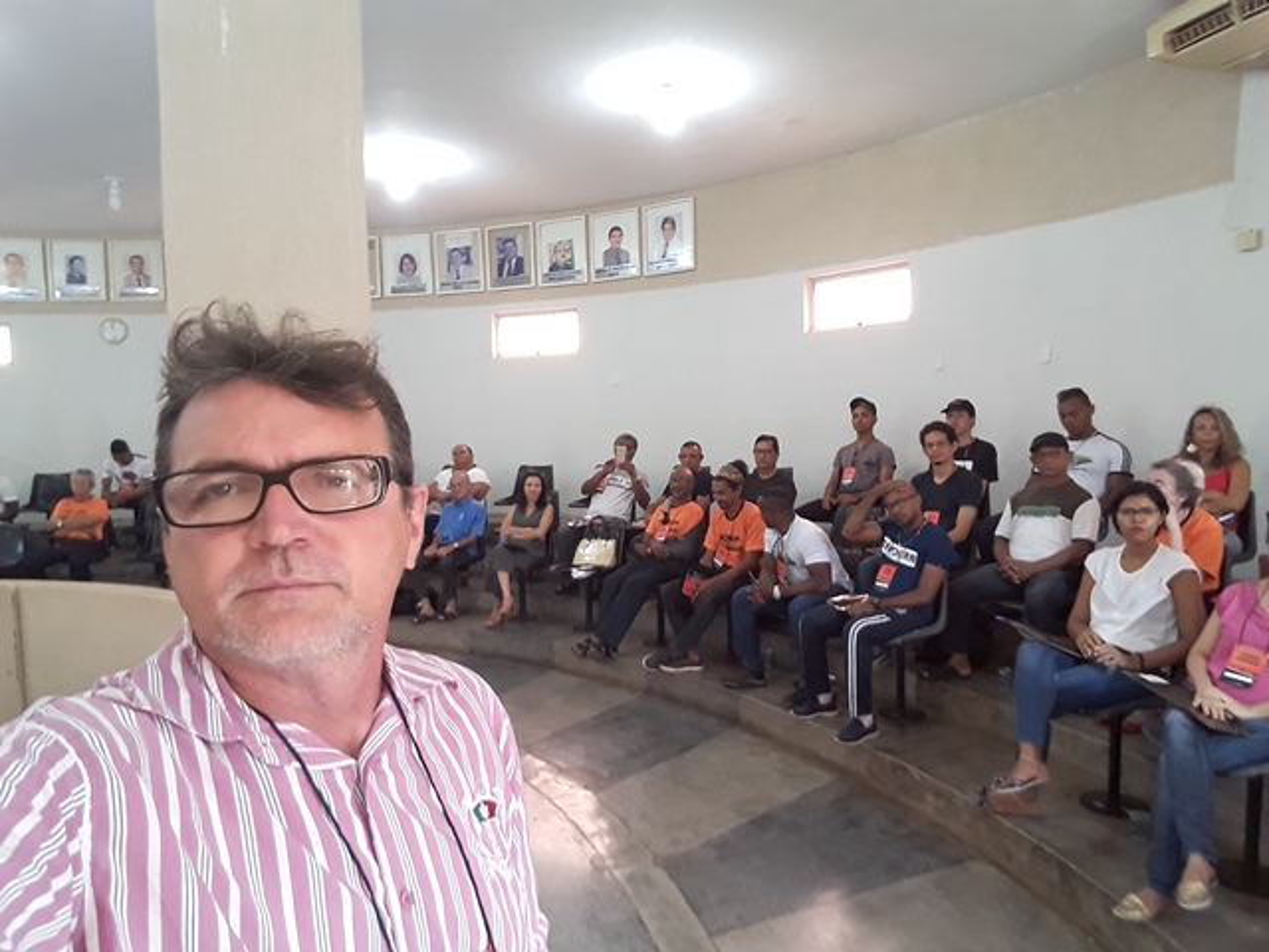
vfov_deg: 58.9
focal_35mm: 23
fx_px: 843
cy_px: 476
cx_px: 634
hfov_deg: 73.9
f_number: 2.2
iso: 80
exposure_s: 1/20
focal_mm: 1.95
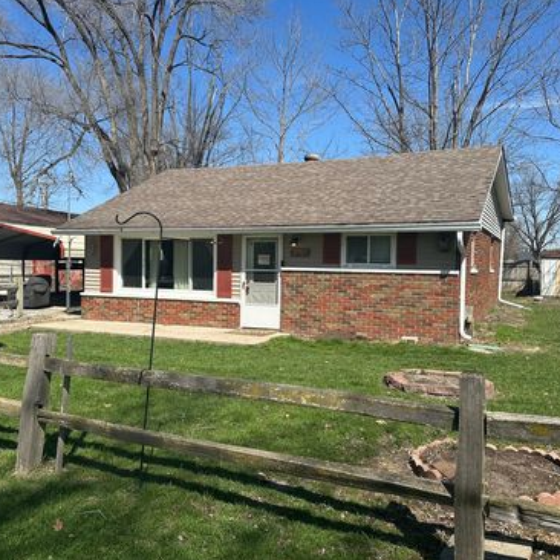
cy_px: 278
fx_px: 531
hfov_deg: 55.6
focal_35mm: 29
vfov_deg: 55.6
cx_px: 292
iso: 80
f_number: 1.78
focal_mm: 6.86
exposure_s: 1/4184
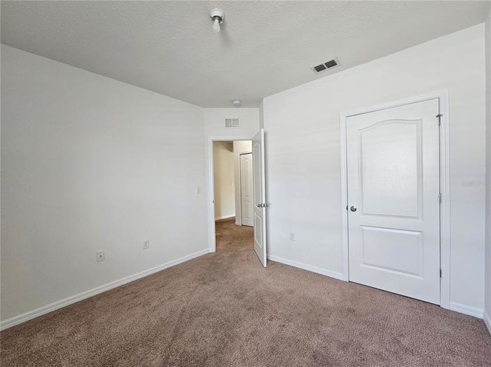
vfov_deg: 89.9
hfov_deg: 106.2
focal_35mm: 13
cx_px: 246
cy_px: 184
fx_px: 184
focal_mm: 2.2
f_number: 2.2
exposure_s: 1/77.4
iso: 160
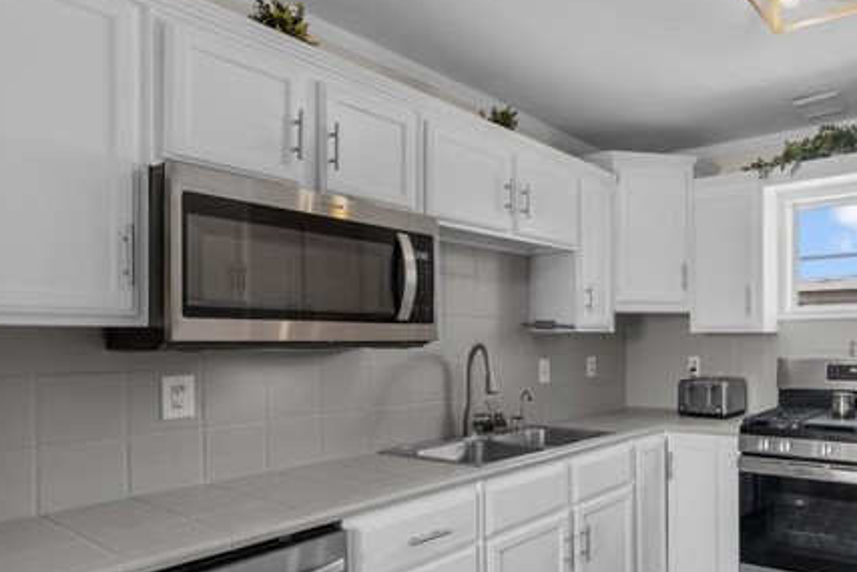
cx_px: 616
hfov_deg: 70.0
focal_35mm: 24
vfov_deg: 52.9
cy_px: 334
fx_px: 571
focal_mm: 16
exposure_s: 1/3
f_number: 10
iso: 250
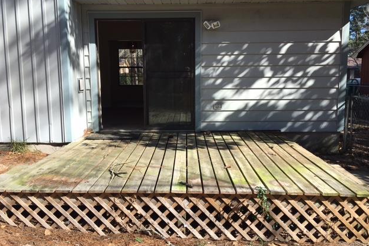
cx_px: 184
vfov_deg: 42.3
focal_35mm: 31
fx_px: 318
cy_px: 118
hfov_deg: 60.3
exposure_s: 1/818
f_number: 2.2
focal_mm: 4.15
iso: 25
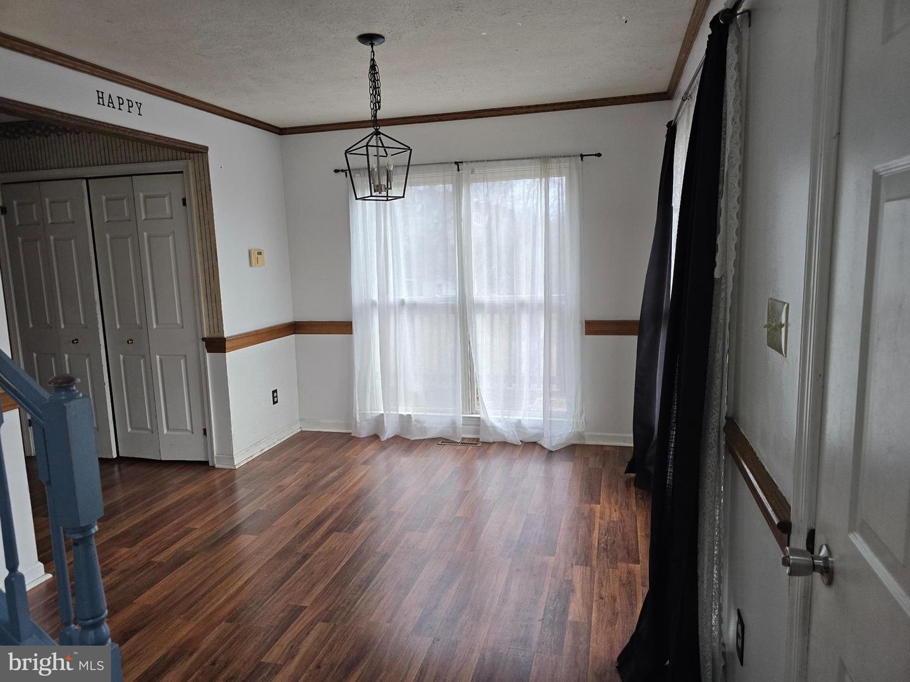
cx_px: 455
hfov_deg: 73.9
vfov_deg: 58.9
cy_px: 341
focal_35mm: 23
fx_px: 605
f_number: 1.7
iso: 200
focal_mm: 6.3
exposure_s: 1/180
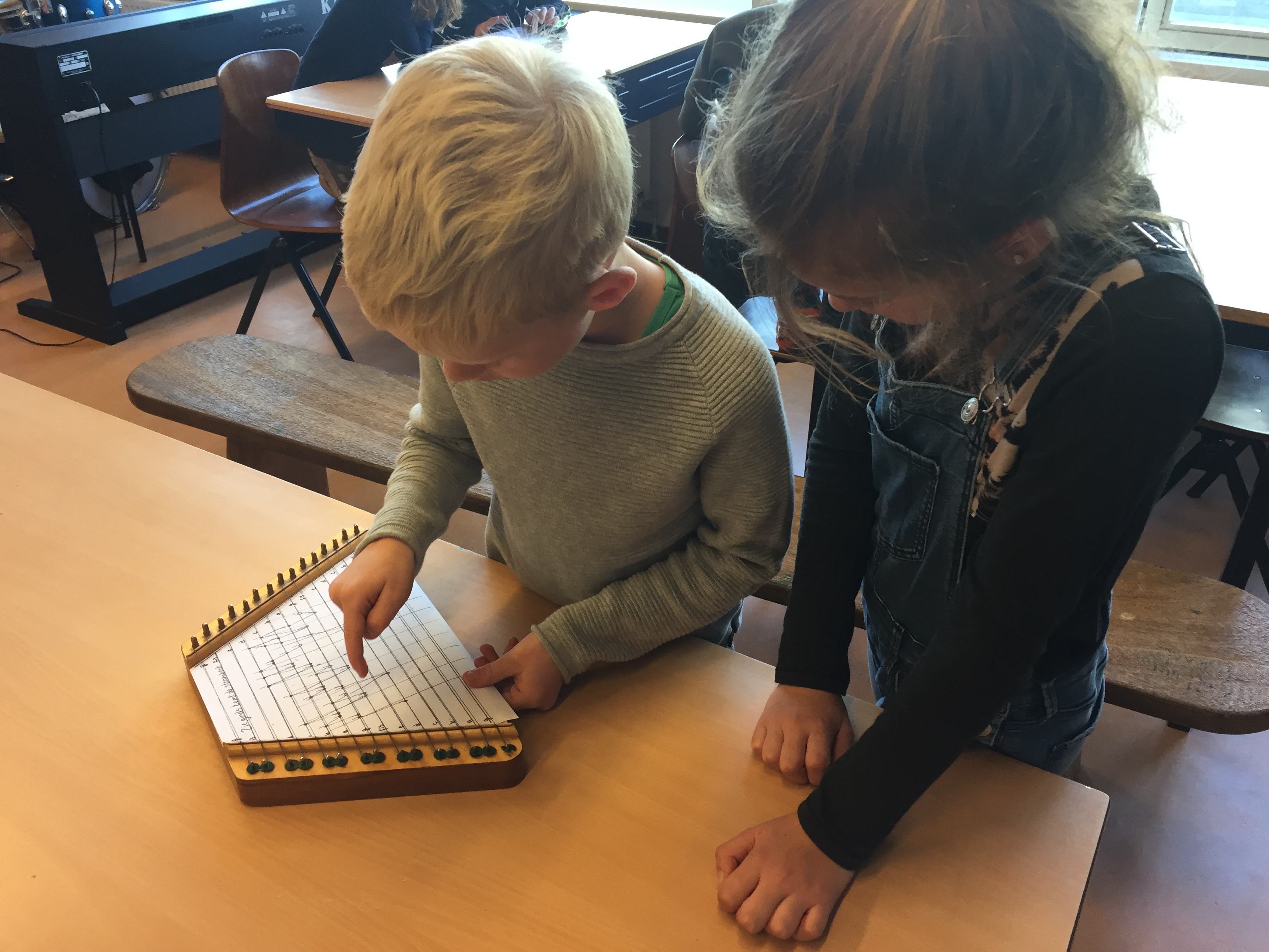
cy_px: 476
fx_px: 1063
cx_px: 634
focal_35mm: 29
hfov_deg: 61.7
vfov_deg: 48.2
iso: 40
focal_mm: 4.15
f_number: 2.2
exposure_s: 1/33
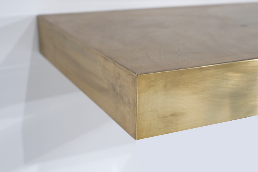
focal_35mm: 53
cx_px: 129
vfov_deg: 25.5
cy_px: 86
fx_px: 380
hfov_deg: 37.5
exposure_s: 1/45
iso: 800
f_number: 5.6
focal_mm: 35
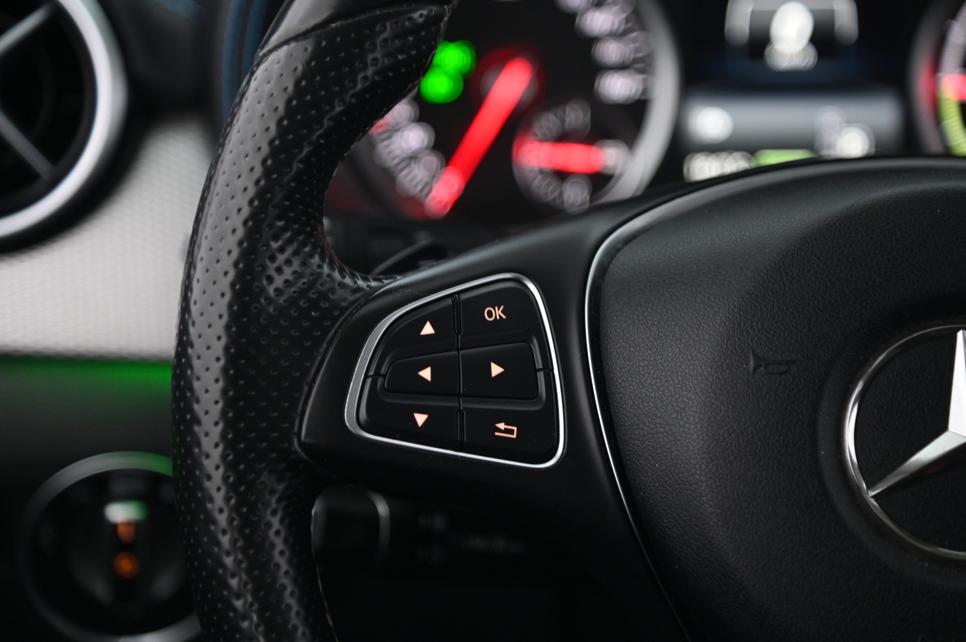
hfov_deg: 17.1
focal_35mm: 120
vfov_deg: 11.4
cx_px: 483
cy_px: 321
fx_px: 3217
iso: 2000
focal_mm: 120
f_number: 4
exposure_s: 1/15
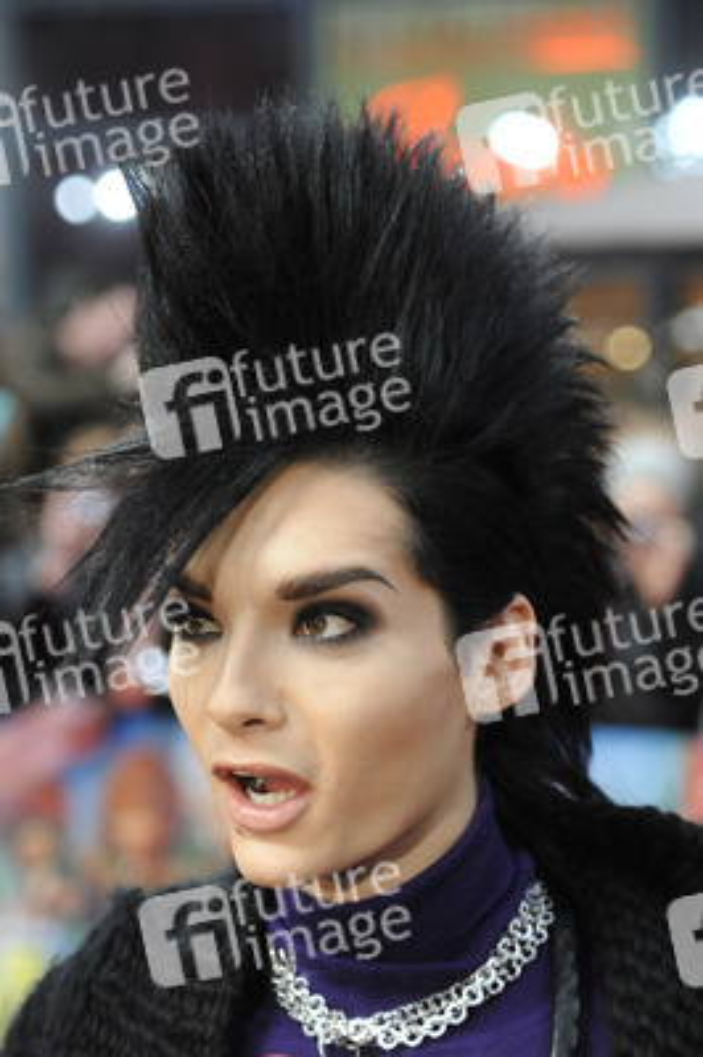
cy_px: 528
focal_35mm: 85
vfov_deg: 23.9
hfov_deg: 16.0
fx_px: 2494
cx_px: 352
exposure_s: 1/125
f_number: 5
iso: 3200
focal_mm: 85
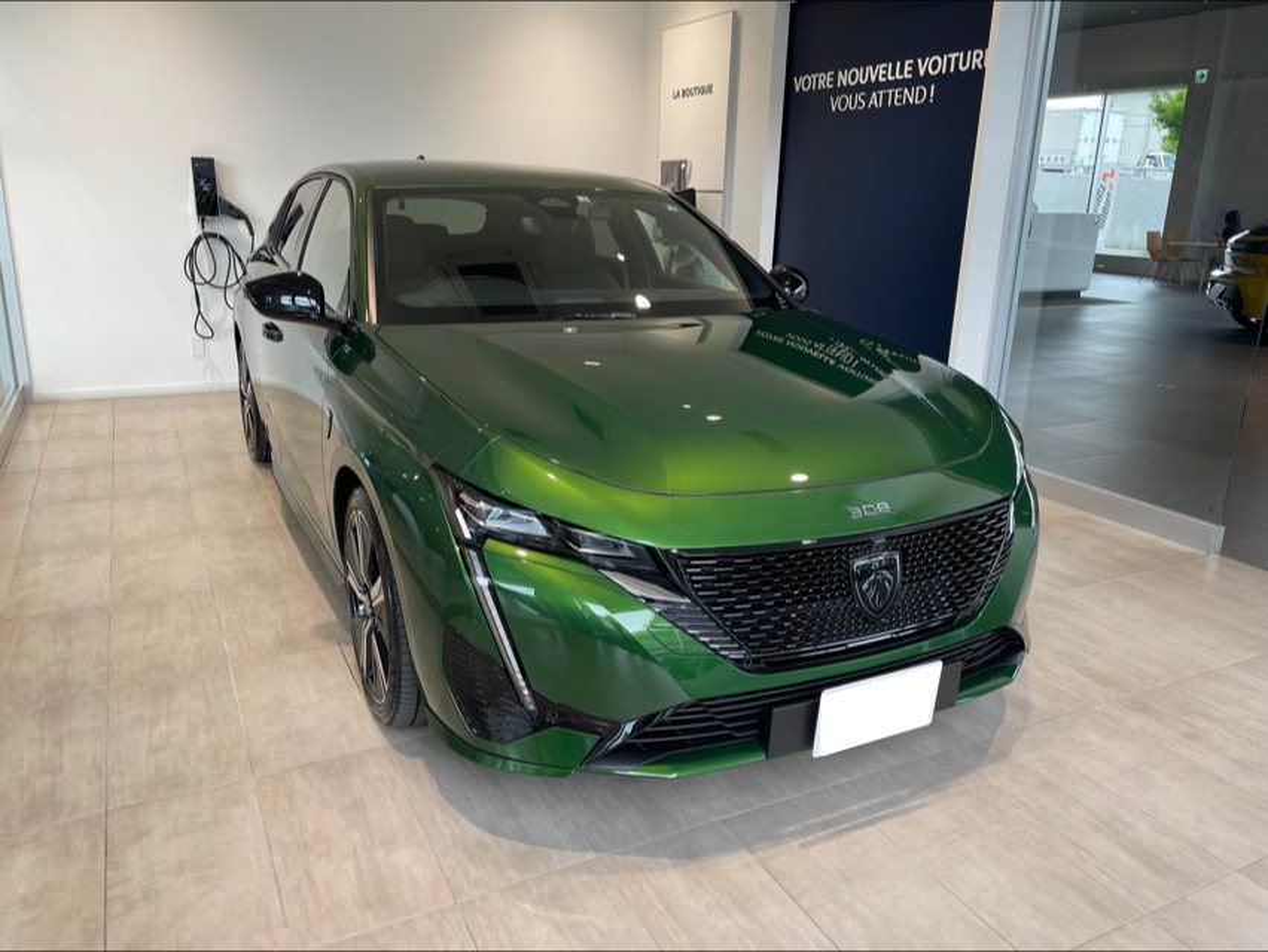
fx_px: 953
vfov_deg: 53.1
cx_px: 634
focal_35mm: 26
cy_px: 476
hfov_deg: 67.3
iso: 32
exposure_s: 1/149
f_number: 1.6
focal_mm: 4.2
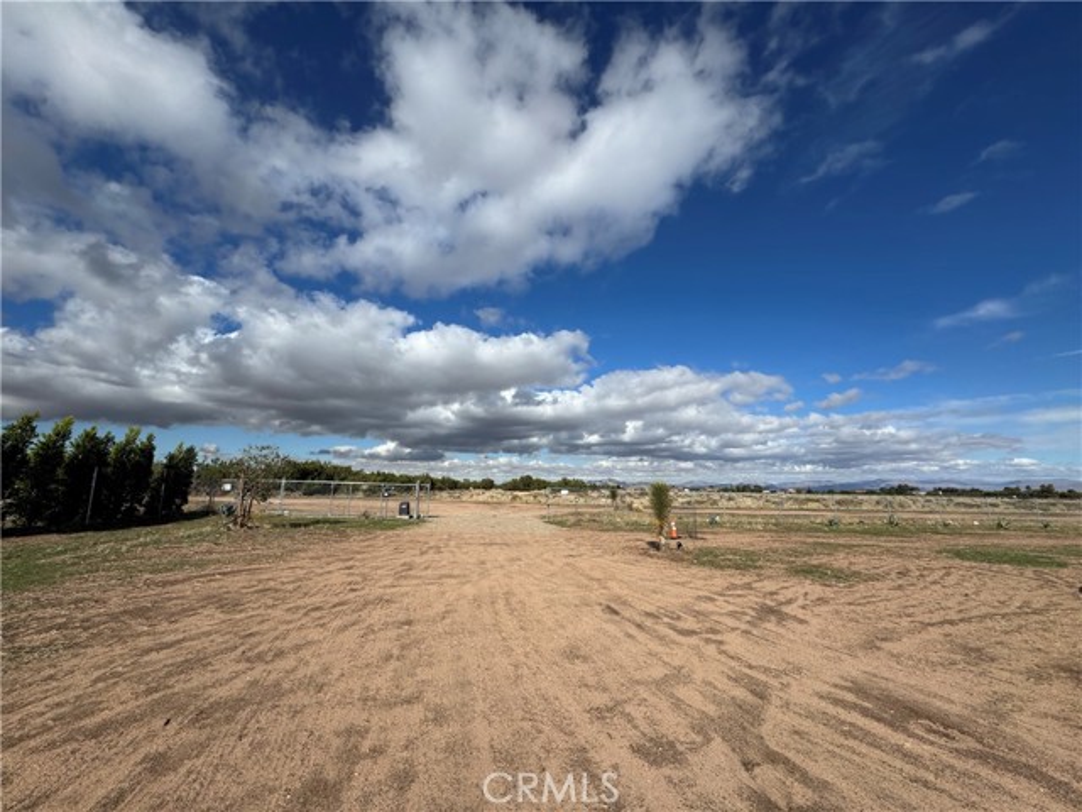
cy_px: 406
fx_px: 438
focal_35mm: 14
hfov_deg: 102.1
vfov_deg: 85.7
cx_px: 541
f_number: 2.2
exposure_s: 1/3717
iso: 40
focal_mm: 2.22
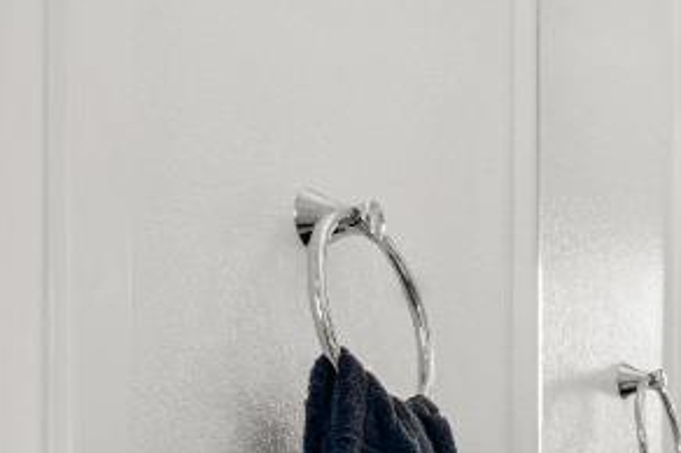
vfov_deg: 17.6
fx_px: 1360
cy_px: 598
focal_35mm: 72
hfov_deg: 22.2
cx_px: 1073
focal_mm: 14
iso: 100
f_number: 10
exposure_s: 1/10
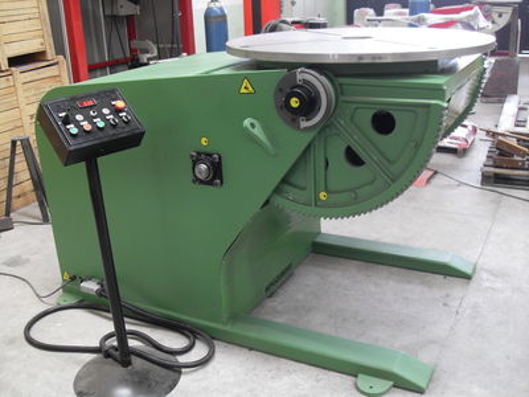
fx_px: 565
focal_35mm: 37
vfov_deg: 38.7
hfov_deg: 50.1
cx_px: 264
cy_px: 198
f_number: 2.8
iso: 200
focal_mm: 6.3
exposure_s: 1/10
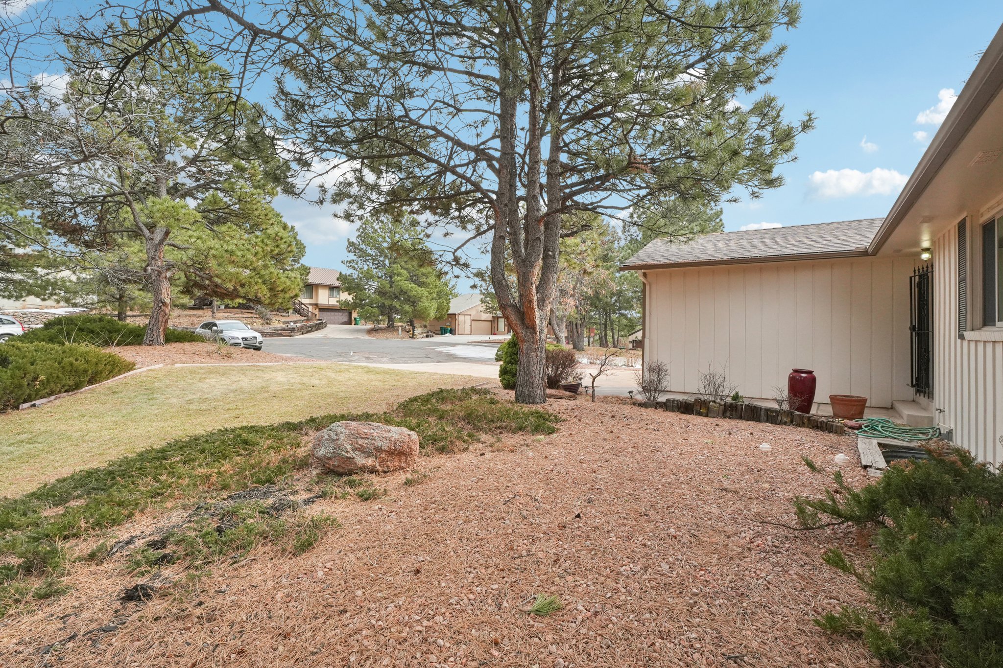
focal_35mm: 17
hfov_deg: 94.0
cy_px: 334
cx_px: 502
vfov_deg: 71.1
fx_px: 468
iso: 800
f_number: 8
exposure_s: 1/400
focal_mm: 11.2
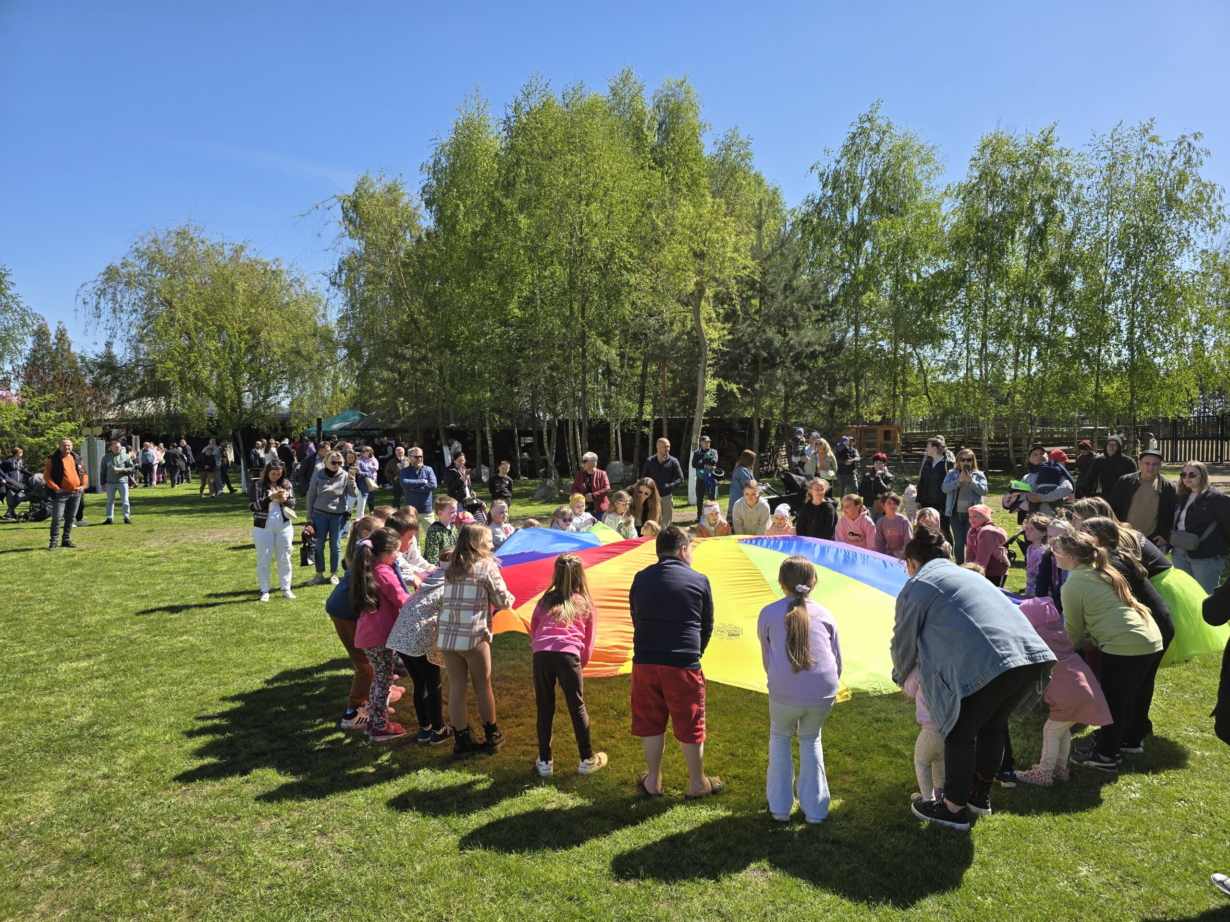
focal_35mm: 23
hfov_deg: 73.9
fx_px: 817
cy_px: 461
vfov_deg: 58.9
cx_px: 615
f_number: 1.7
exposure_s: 1/568
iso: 12
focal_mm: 6.3
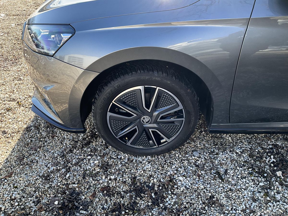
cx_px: 144
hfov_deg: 61.7
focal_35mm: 29
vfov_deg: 48.2
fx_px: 241
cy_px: 108
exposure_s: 1/210
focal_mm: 3
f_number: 1.8
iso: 25
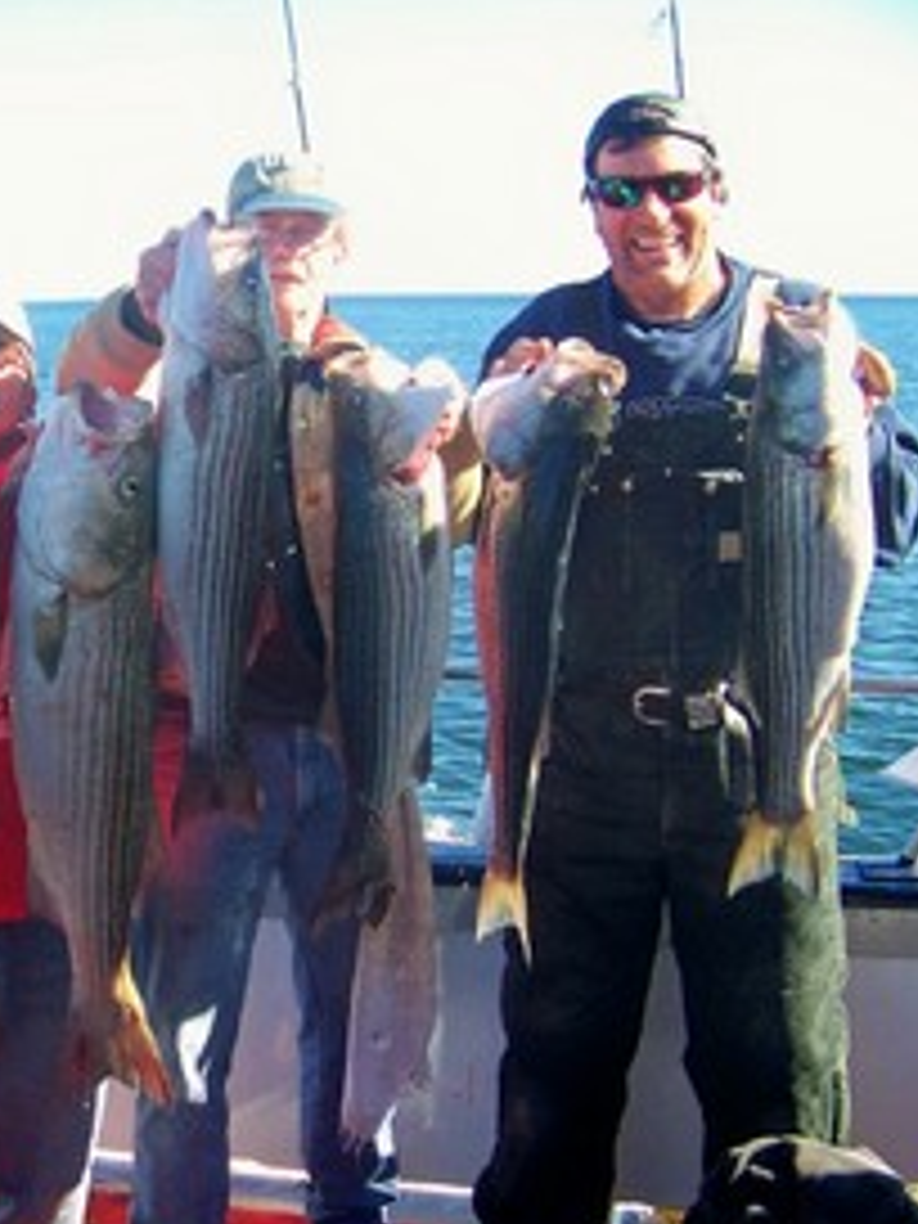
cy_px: 657
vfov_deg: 36.2
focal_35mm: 53
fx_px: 1874
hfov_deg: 26.5
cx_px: 72
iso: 64
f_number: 2.8
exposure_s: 1/200
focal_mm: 5.85
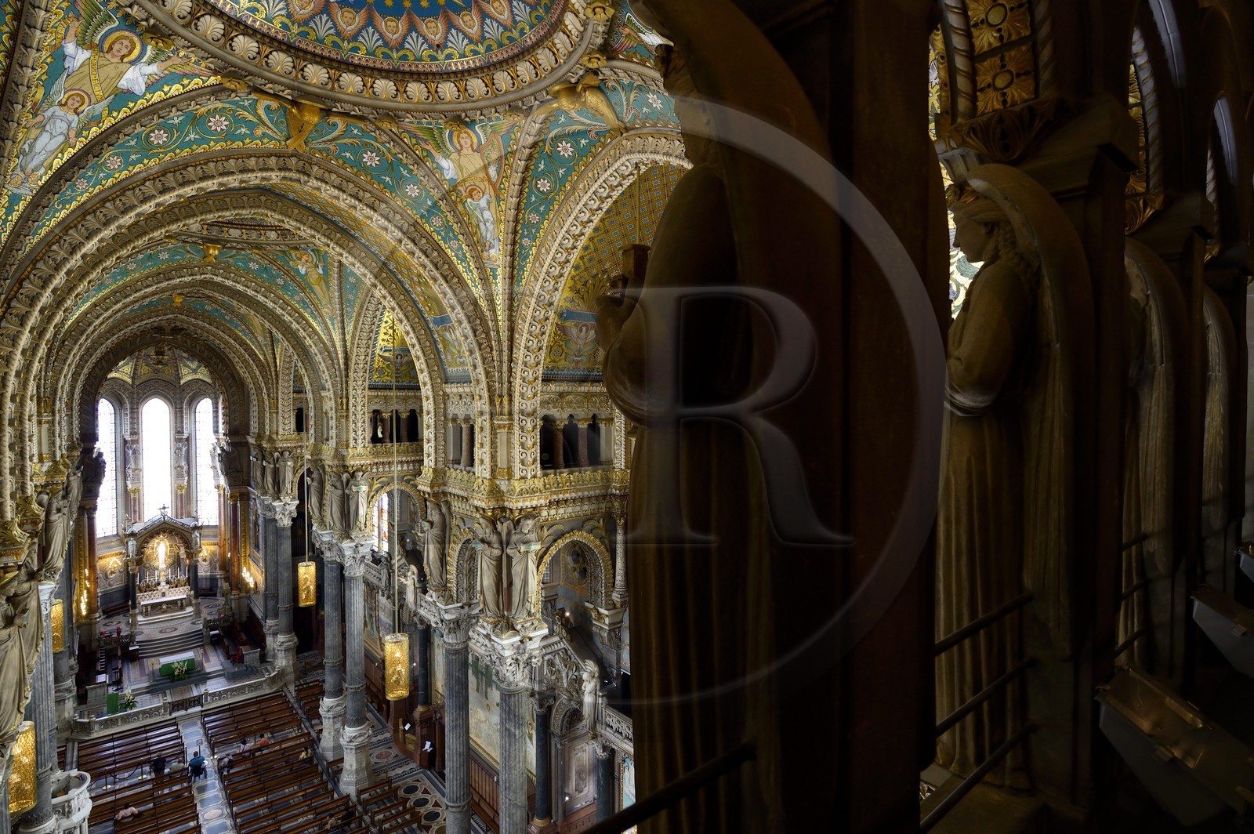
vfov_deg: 70.3
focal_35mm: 17
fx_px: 592
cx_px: 627
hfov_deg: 93.3
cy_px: 417
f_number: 4.5
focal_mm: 17
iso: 800
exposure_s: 1/13
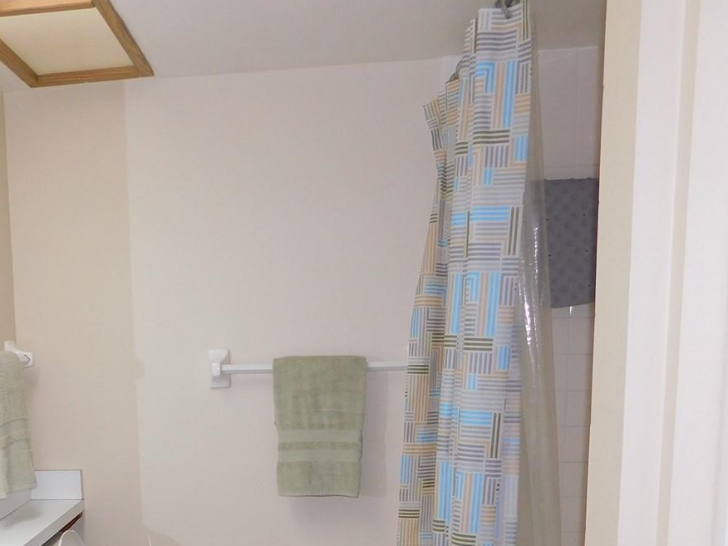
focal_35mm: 42
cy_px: 469
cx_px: 157
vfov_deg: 33.0
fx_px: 883
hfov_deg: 43.0
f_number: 3
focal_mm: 4
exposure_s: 1/30
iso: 200
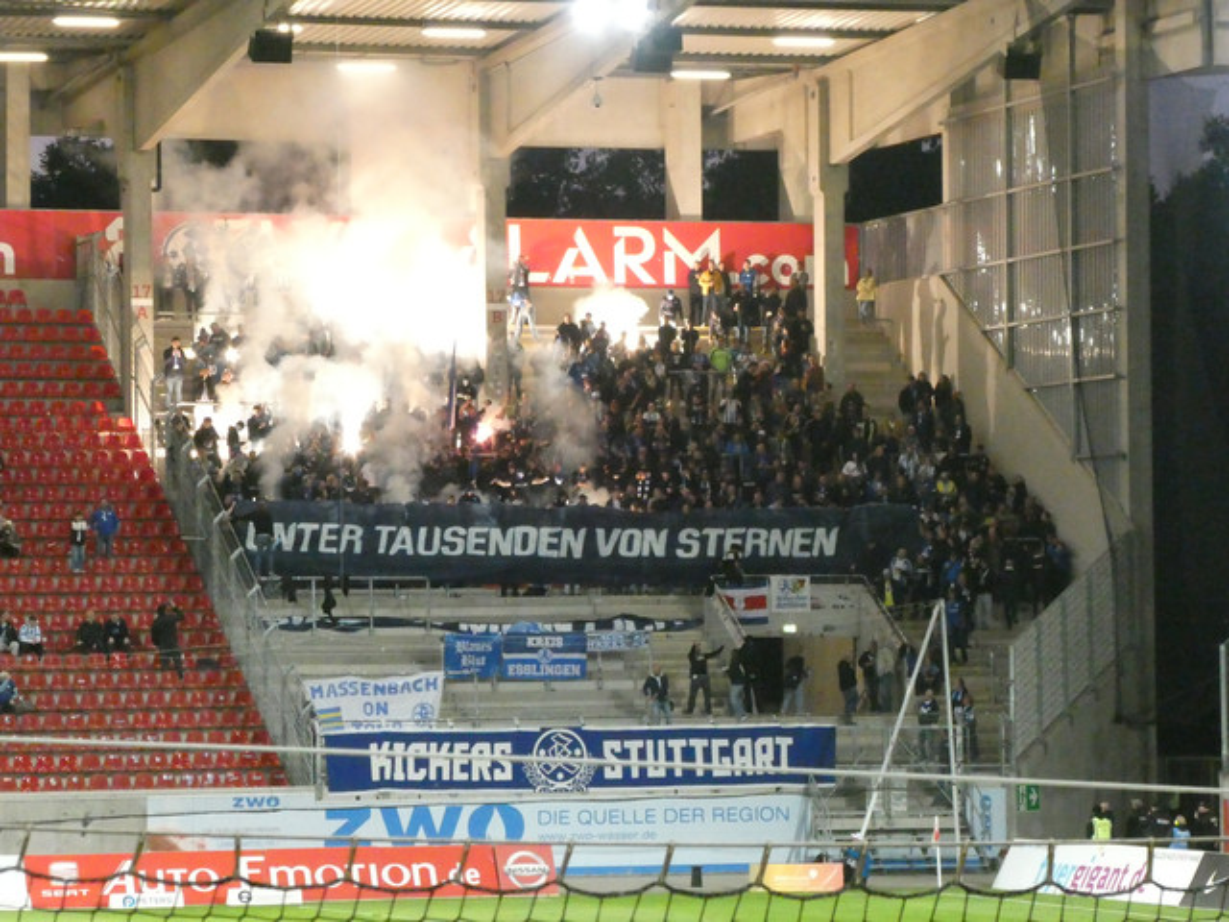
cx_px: 614
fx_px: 5681
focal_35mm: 160
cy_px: 461
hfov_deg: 12.3
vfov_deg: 9.3
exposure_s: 1/125
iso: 2500
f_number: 5.5
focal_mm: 28.7
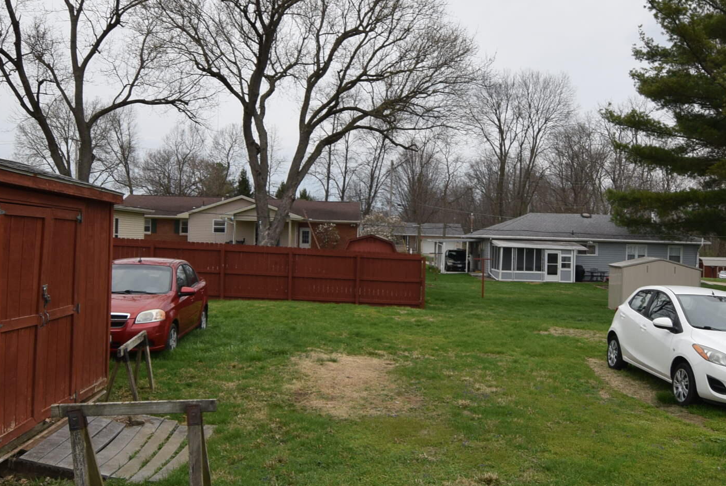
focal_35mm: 32
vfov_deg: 41.2
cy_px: 248
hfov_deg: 58.6
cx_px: 395
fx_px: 646
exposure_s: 1/250
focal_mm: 10
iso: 280
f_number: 8
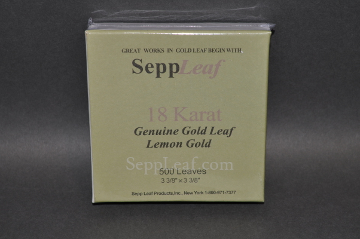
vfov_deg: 18.9
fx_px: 719
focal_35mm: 72
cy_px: 120
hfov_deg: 28.1
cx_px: 180
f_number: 9
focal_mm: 48
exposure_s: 1/125
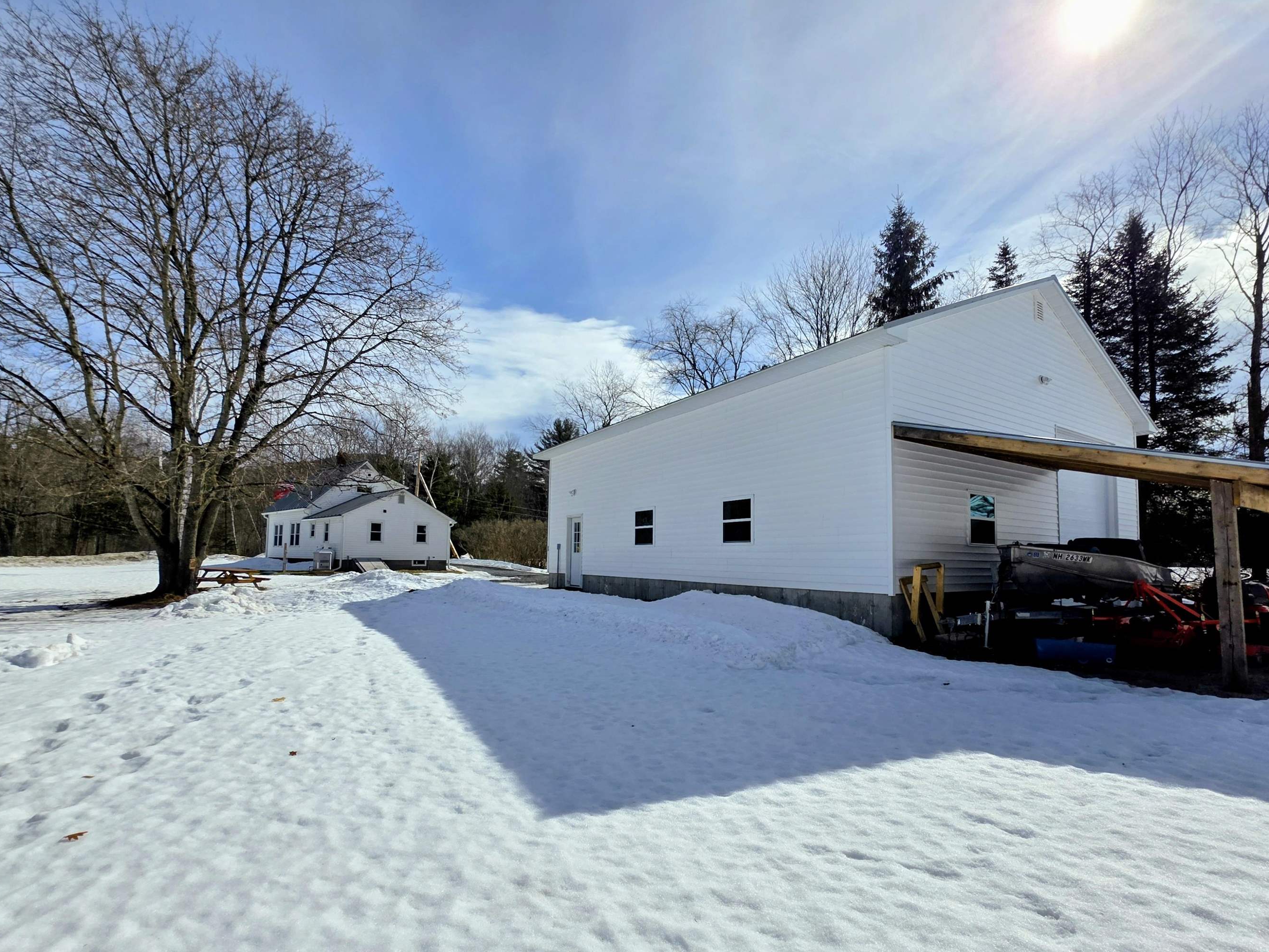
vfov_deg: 81.6
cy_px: 518
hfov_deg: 98.2
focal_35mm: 15
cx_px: 643
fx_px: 550
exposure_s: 1/5128
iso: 40
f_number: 1.9
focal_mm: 2.2
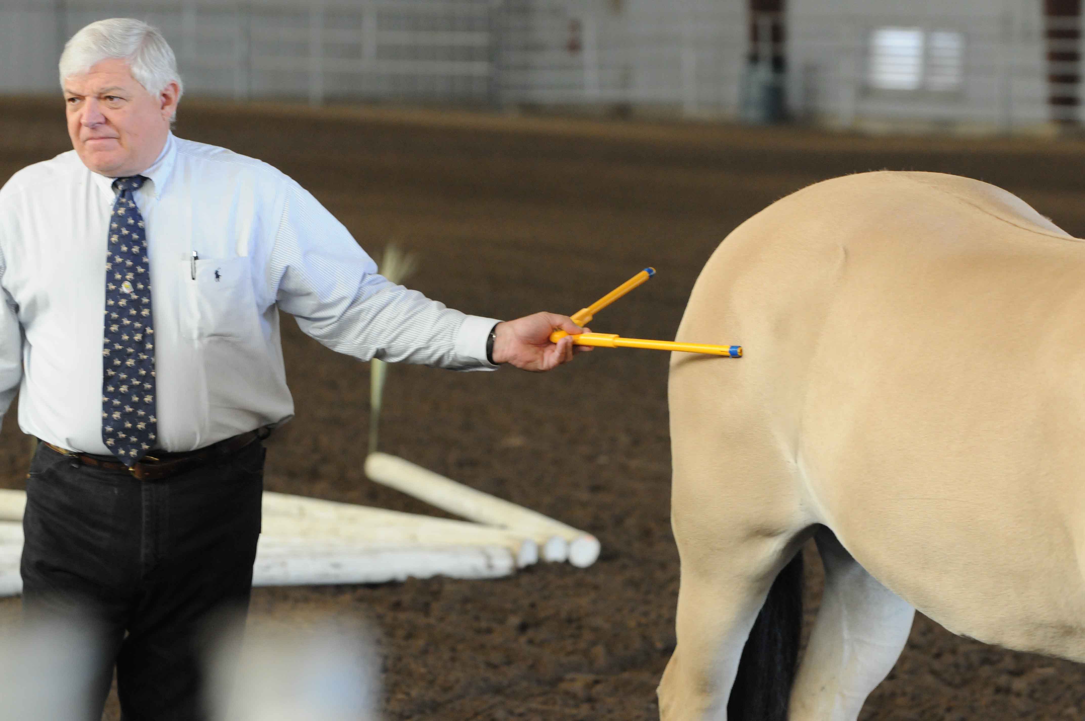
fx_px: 5418
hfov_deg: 11.4
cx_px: 542
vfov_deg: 7.6
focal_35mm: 180
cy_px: 360
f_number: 4
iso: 1600
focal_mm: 120
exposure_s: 1/60
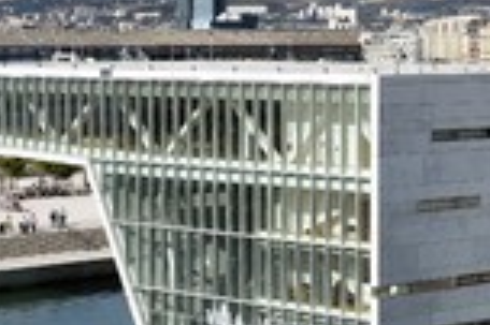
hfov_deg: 15.4
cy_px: 113
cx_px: 348
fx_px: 1808
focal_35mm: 133
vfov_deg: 10.3
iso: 200
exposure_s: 1/250
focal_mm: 48
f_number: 13
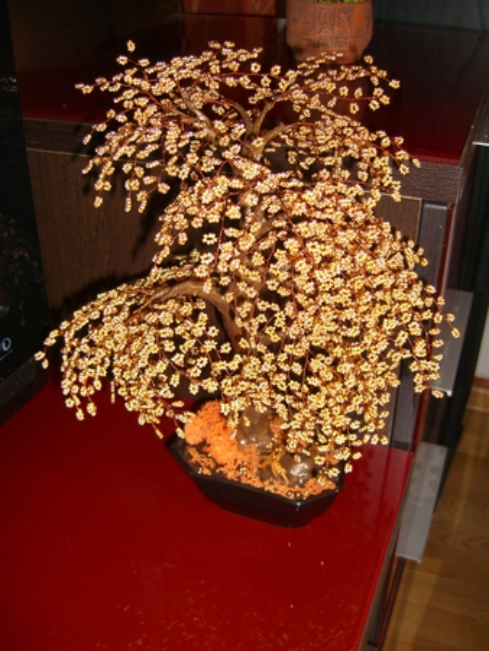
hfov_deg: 37.8
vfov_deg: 49.0
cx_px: 244
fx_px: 715
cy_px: 326
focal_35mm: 38
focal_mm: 7.9
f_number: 2.8
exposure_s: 1/60
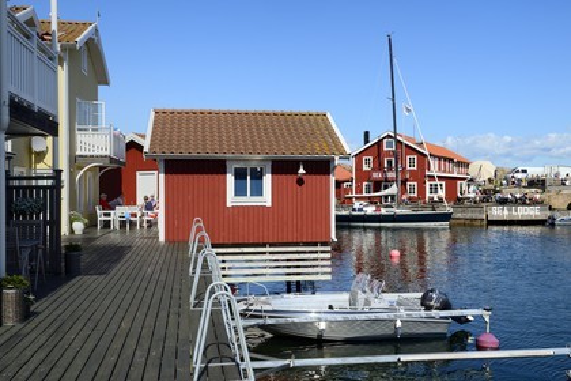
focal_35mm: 36
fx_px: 571
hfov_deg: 53.1
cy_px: 190
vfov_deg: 36.9
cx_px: 286
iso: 200
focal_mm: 36
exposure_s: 1/250
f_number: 14
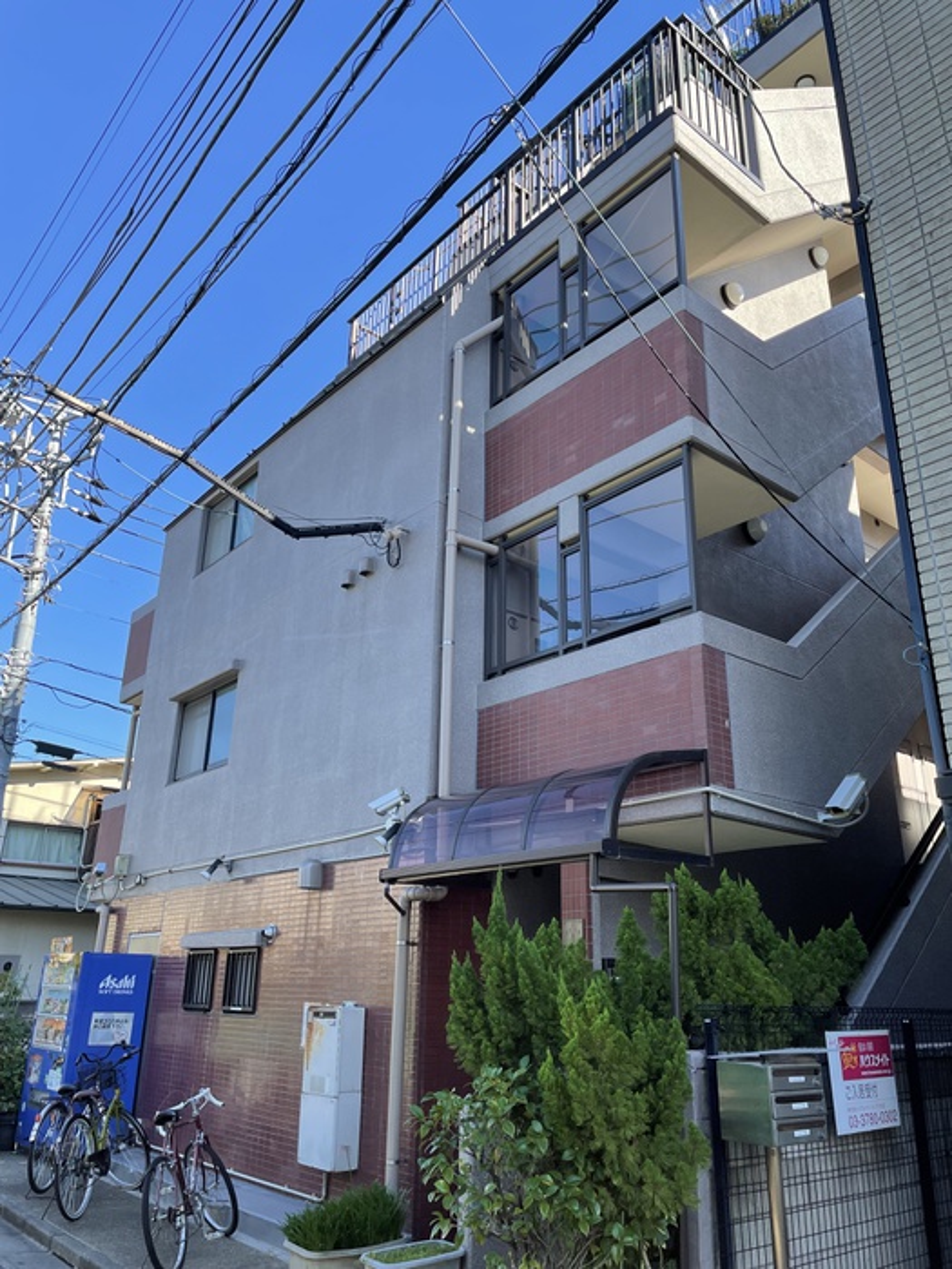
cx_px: 476
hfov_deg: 53.1
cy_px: 634
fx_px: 953
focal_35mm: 26
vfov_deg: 67.3
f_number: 1.6
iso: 32
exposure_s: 1/654
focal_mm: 4.2
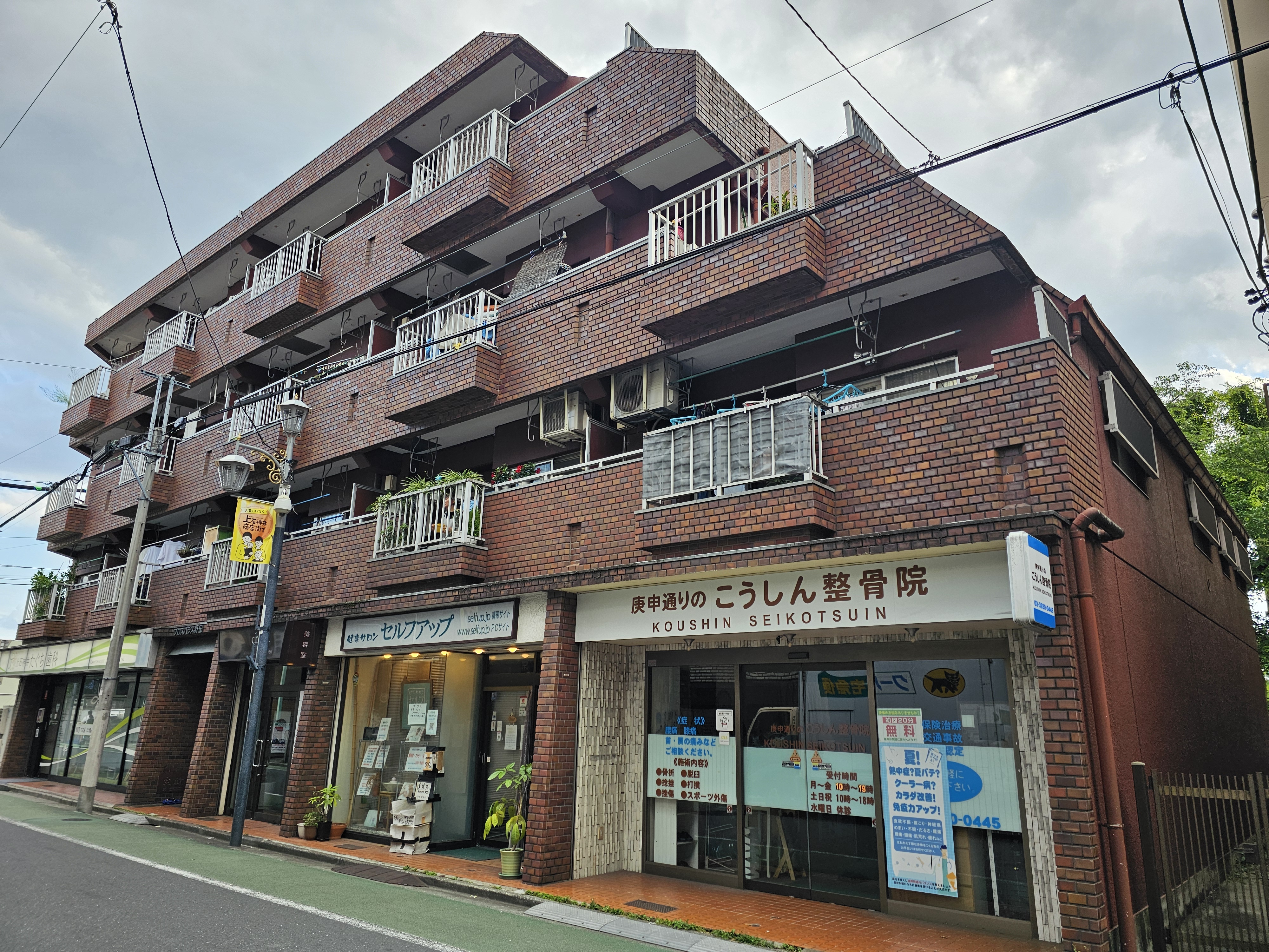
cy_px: 476
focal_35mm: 23
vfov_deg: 58.9
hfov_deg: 73.9
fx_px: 843
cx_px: 634
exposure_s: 1/180
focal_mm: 6.3
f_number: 1.7
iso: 20
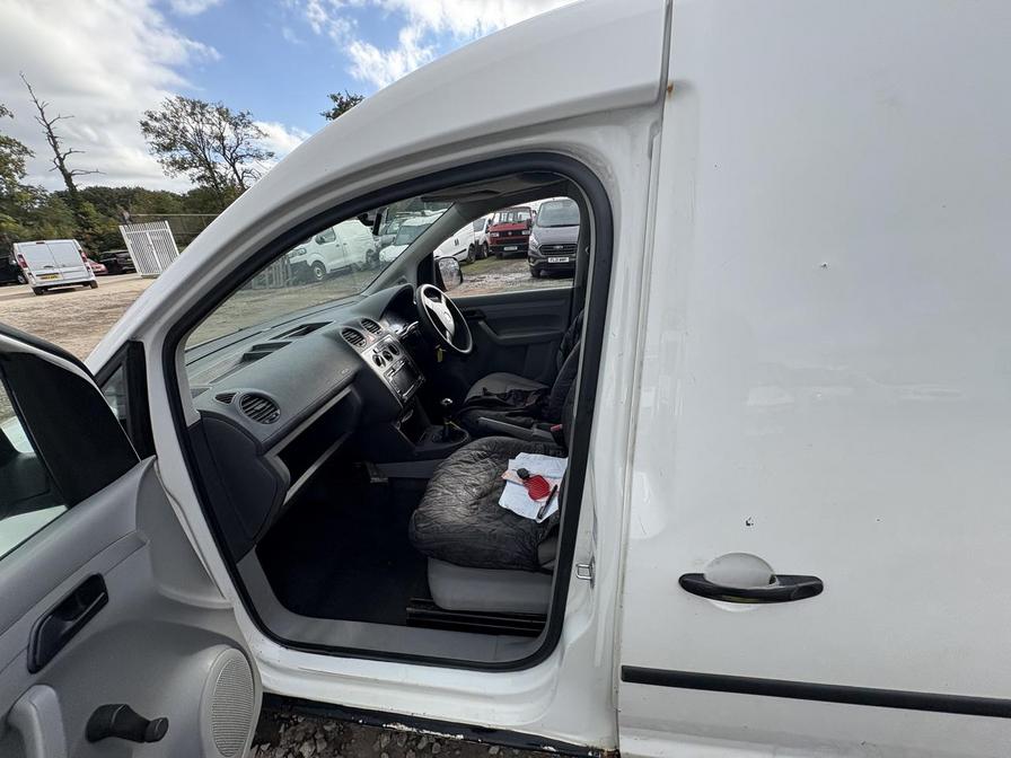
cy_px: 379
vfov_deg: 85.7
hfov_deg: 102.1
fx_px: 409
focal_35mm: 14
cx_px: 506
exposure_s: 1/392
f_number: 2.2
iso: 40
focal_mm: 2.22
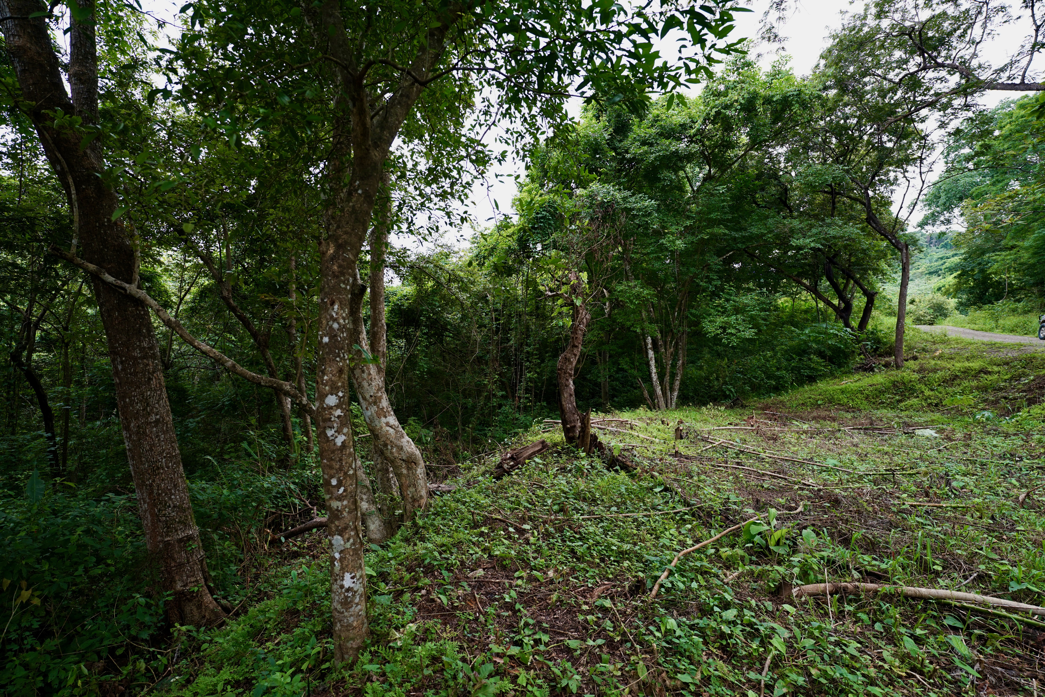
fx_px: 470
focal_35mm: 16
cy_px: 348
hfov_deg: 96.0
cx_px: 522
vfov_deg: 73.1
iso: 200
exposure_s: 1/160
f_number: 4
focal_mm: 16.2
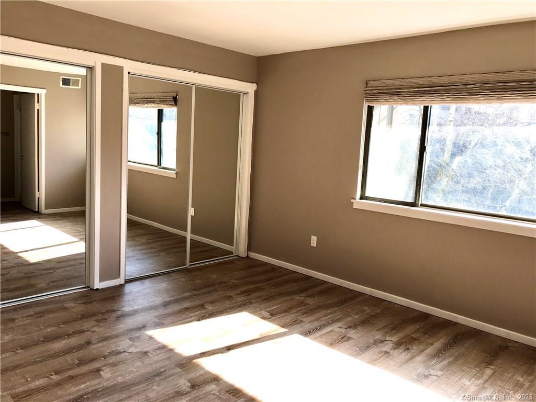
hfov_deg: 63.4
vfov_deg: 49.7
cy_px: 201
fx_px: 434
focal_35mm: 28
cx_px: 268
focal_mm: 3.99
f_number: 1.8
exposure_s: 1/161
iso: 20
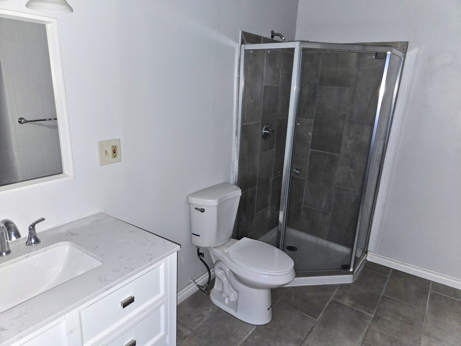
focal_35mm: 23
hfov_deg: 73.9
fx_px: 306
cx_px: 230
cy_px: 173
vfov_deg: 58.9
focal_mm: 5.4
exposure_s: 1/19
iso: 125
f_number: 1.8
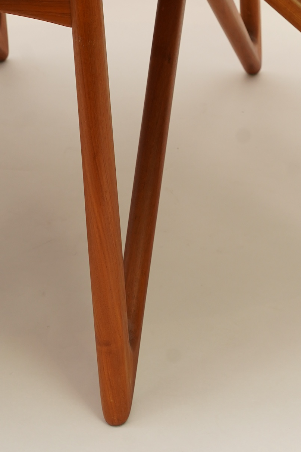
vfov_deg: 17.8
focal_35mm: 111
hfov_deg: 12.2
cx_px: 318
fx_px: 1392
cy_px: -38
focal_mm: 49
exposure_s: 1/125
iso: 800
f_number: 6.3
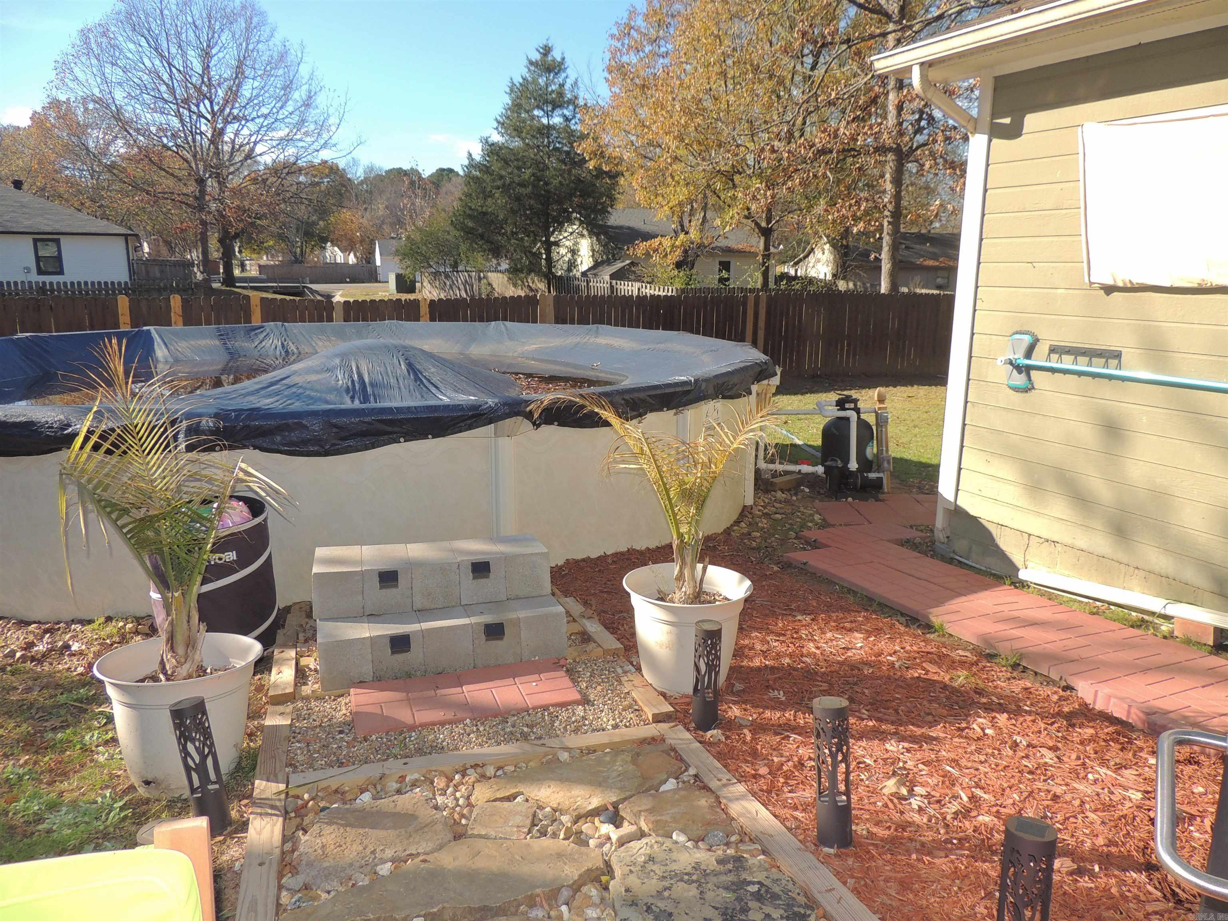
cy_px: 460
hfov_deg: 71.6
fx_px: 851
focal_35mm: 24
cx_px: 614
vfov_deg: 56.8
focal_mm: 4.3
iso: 100
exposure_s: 1/500
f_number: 3
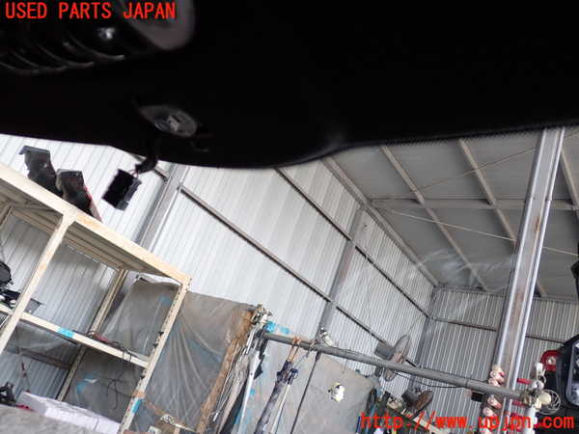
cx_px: 290
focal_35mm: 32
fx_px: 535
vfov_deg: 44.2
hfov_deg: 56.8
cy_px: 217
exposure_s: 1/125
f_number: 2.4
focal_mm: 5.79
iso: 125
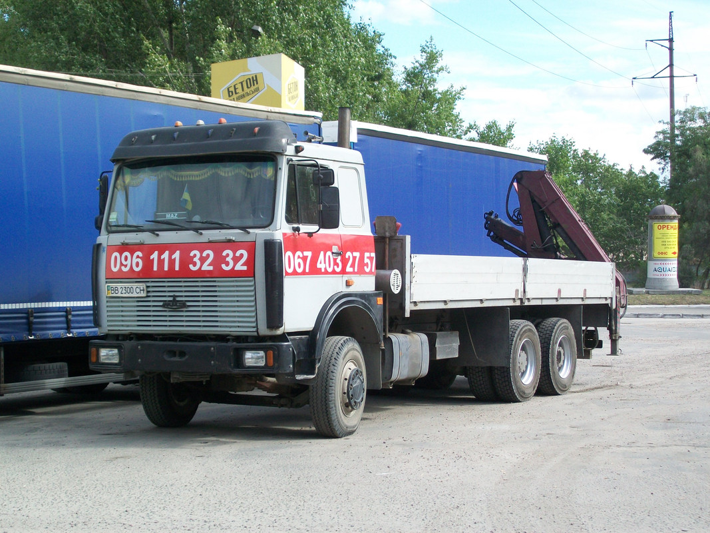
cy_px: 266
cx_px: 355
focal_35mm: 70
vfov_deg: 21.0
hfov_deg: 27.8
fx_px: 1436
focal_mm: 11.6
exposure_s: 1/320
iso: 64
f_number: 3.8
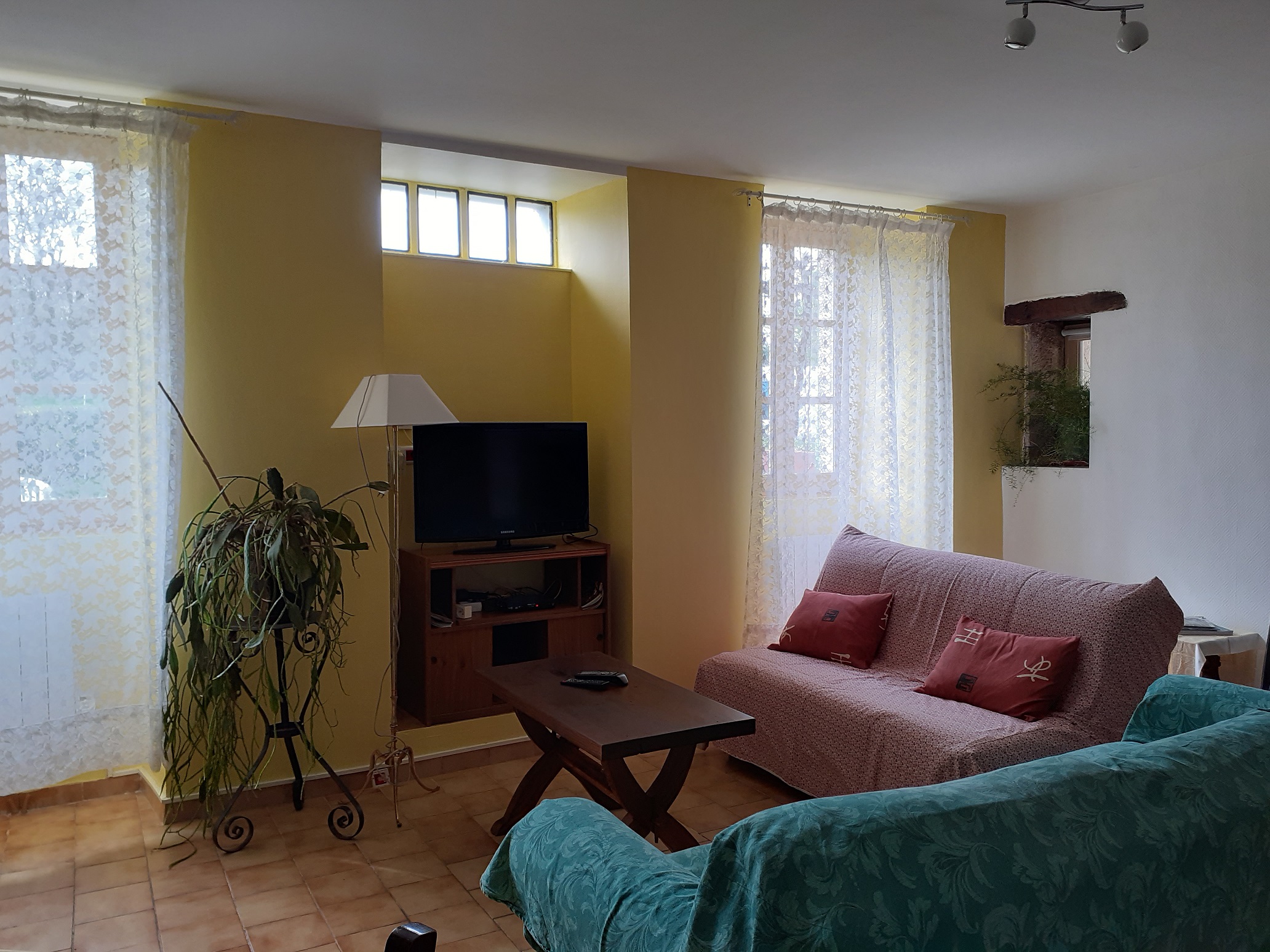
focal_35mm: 27
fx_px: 991
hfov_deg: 65.3
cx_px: 635
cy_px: 476
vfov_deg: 51.4
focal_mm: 3.6
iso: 50
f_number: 1.9
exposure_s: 1/50
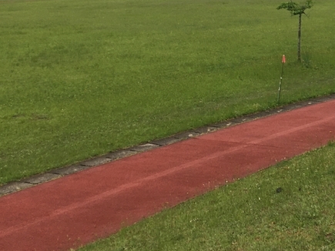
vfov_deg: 18.0
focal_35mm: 80
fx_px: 774
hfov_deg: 23.8
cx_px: 293
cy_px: 5
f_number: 2.2
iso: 25
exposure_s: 1/159
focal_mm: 4.15
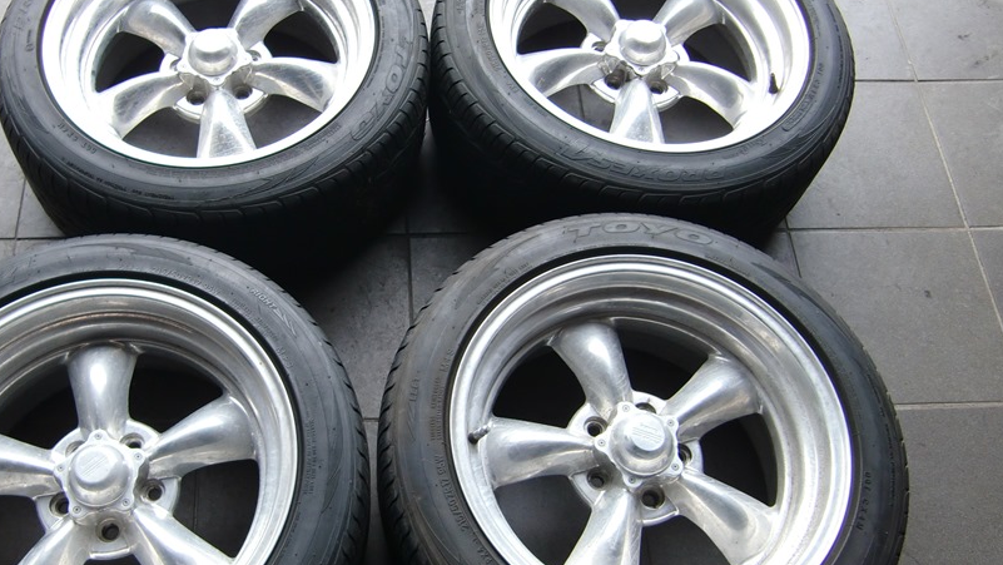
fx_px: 1037
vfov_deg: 30.4
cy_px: 317
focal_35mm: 39
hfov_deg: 51.2
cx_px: 387
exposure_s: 1/60
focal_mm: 4.9
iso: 100
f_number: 2.6
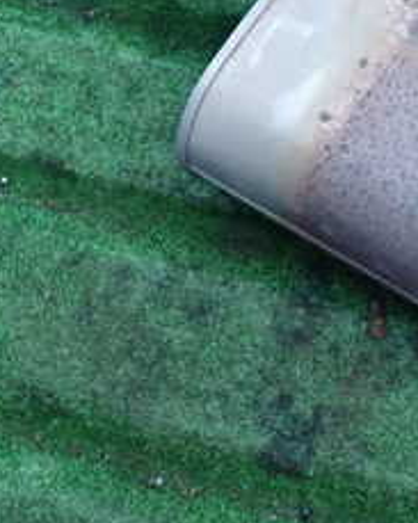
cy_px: 107
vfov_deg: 29.0
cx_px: 450
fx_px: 990
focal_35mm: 64
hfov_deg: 22.6
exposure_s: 1/30
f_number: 2
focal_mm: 4.5
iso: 500
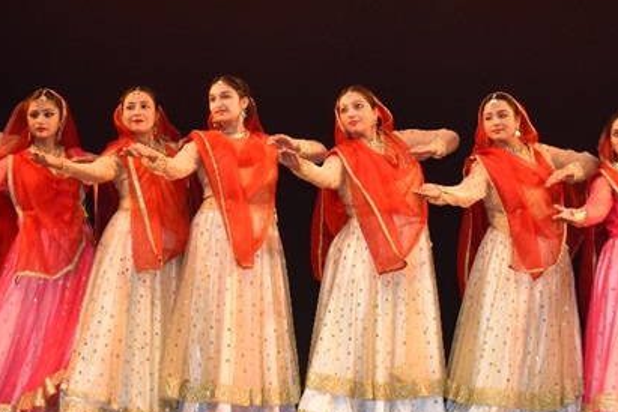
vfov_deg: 18.6
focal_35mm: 73
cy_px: 112
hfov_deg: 27.7
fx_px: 1253
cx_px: 358
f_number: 4
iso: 800
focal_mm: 25
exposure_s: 1/200
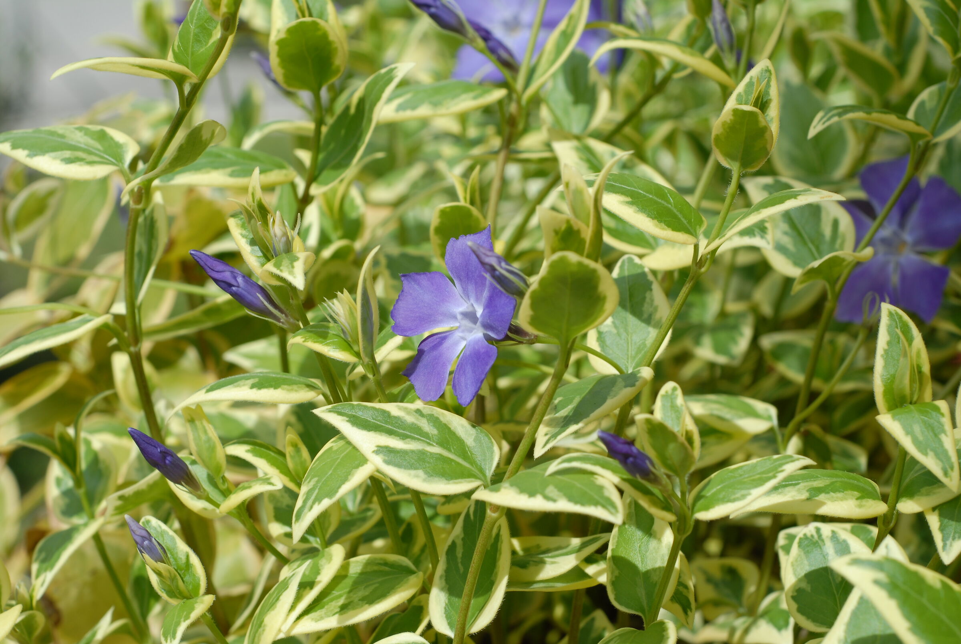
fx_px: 2005
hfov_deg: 27.0
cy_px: 322
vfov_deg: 18.2
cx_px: 480
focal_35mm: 75
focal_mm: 50
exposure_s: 1/160
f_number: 7.1
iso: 100
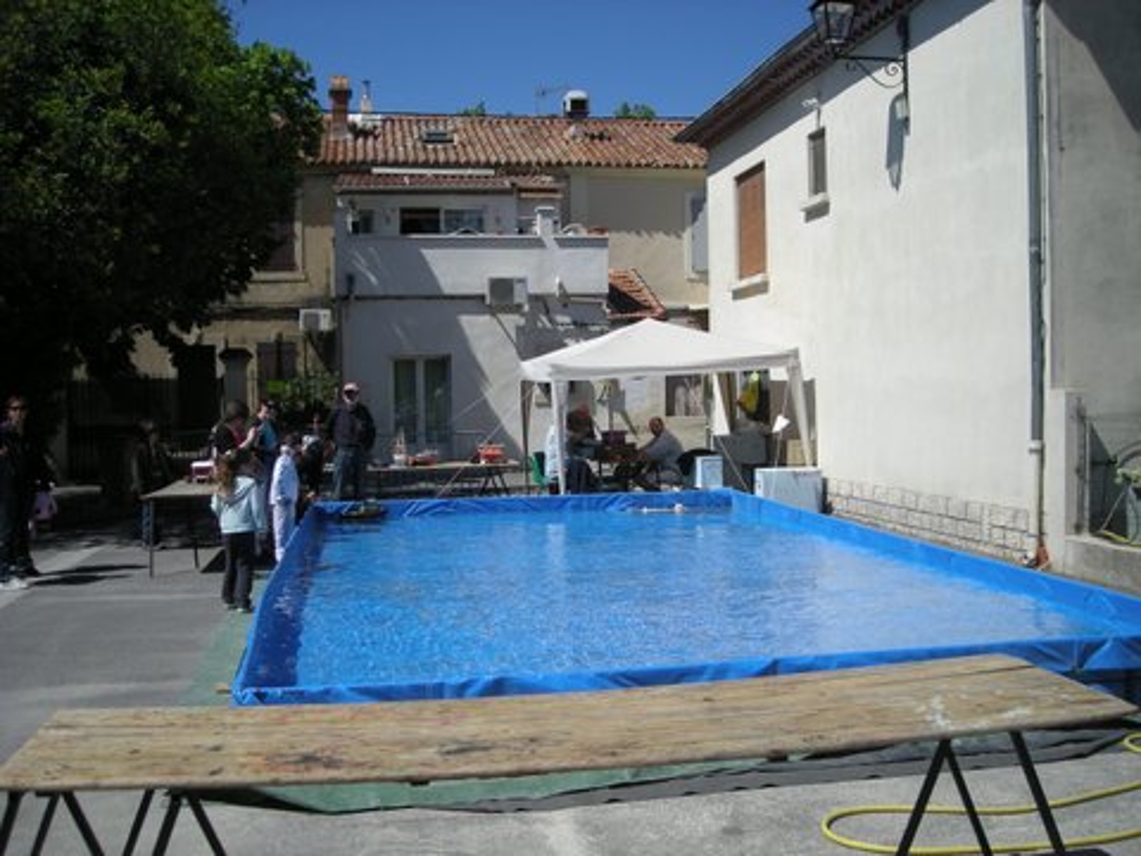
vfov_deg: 40.7
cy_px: 428
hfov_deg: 52.6
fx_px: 1154
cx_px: 570
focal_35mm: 35
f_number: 5.7
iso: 50
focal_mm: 5.7
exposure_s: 1/334
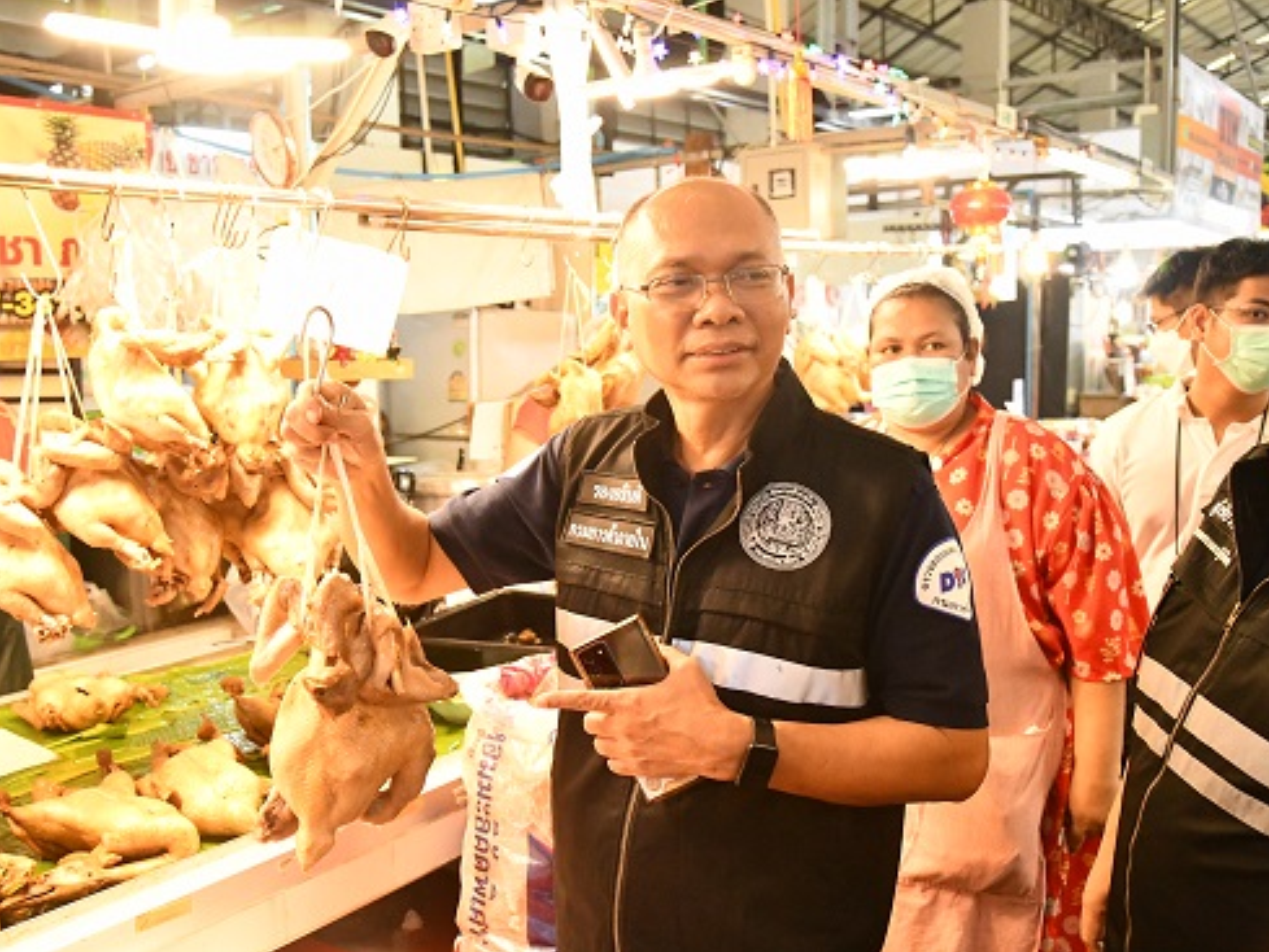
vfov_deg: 41.8
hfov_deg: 53.8
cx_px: 553
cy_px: 475
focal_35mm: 34
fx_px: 1247
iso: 14400
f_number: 6.3
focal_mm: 31
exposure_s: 1/250
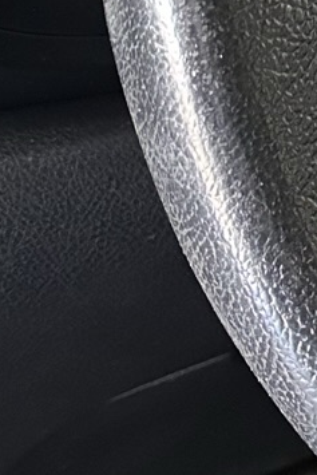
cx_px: 773
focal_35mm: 144
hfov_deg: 8.6
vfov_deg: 13.9
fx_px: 1900
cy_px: -58
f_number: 1.78
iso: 500
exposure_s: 1/60
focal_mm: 6.86
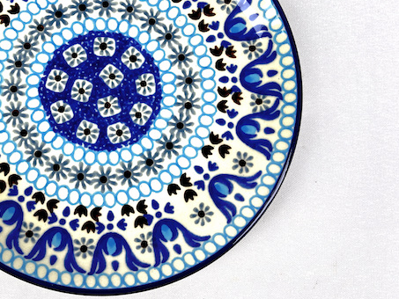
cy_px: 101
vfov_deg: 33.3
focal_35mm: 43
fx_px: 496
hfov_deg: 42.6
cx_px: 105
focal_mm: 5.1
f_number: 1.6
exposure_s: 1/122
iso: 32
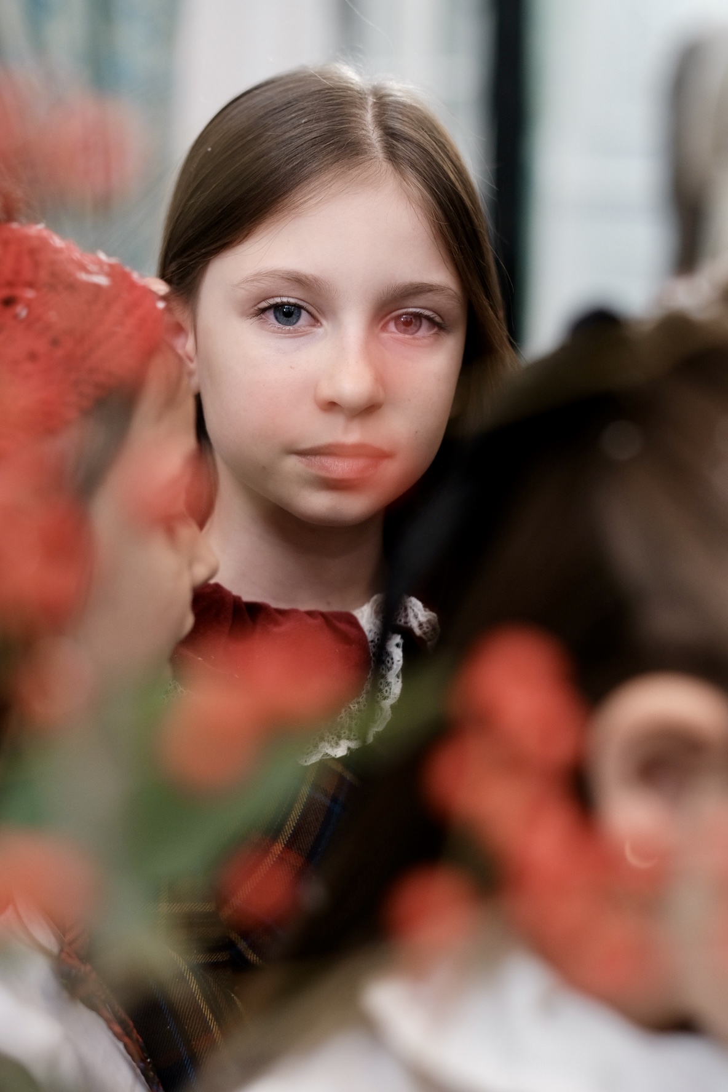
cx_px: 364
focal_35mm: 75
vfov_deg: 27.0
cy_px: 546
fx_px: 2275
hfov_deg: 18.2
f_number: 2.2
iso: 640
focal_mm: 50
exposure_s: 1/125
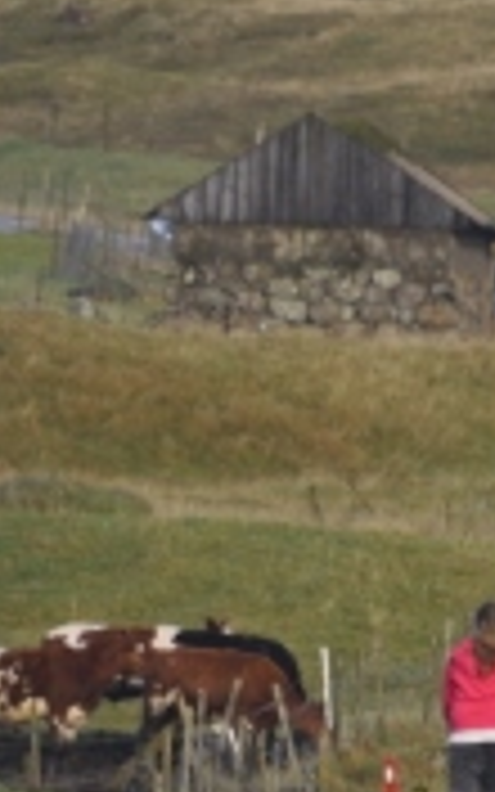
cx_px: 904
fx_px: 35895
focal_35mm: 1663
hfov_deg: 0.8
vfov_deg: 1.3
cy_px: 497
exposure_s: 1/500
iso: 280
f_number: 5.6
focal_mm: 300
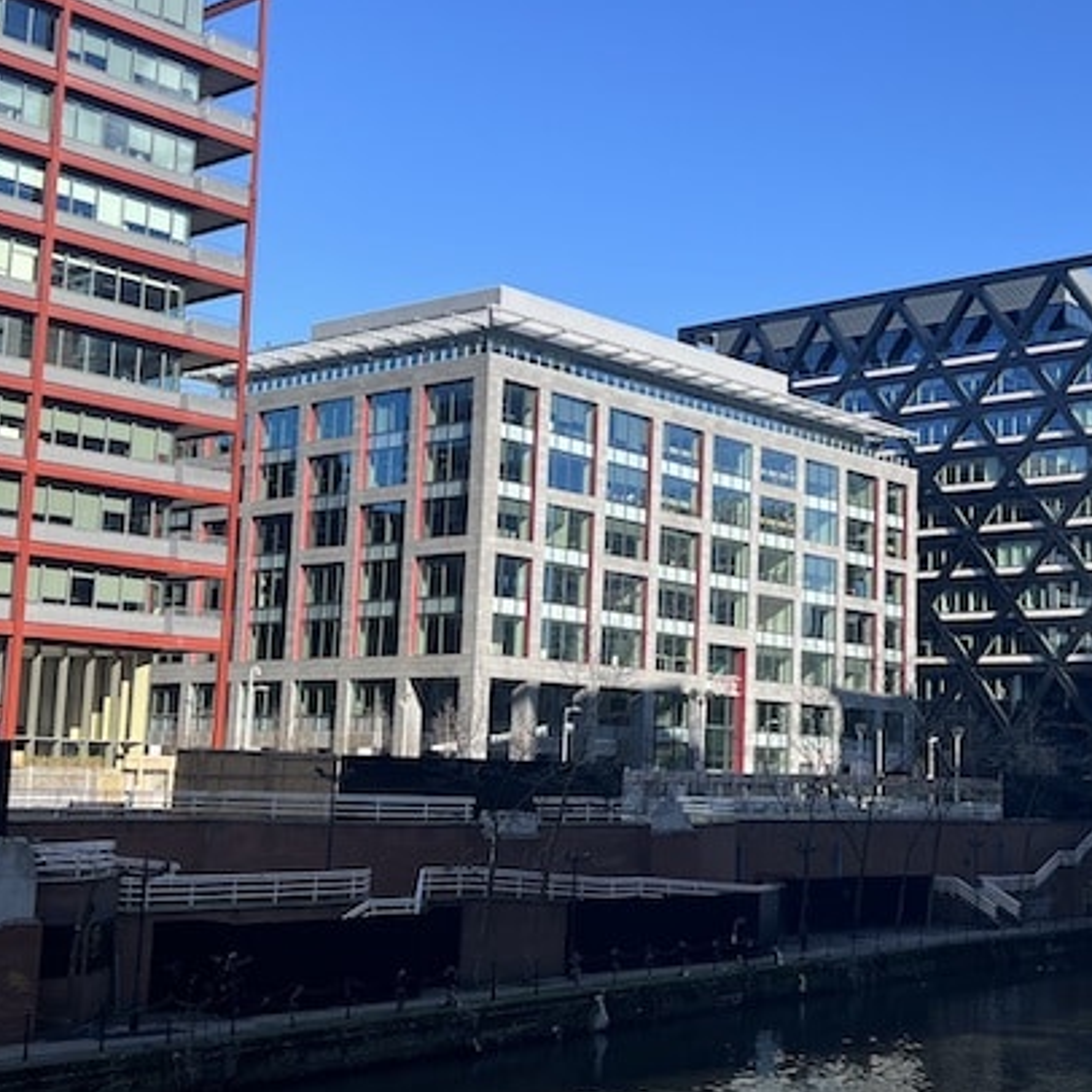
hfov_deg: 33.1
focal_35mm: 51
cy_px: 529
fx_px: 1820
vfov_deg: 33.4
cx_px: 718
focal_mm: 5.7
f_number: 1.5
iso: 50
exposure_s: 1/2252
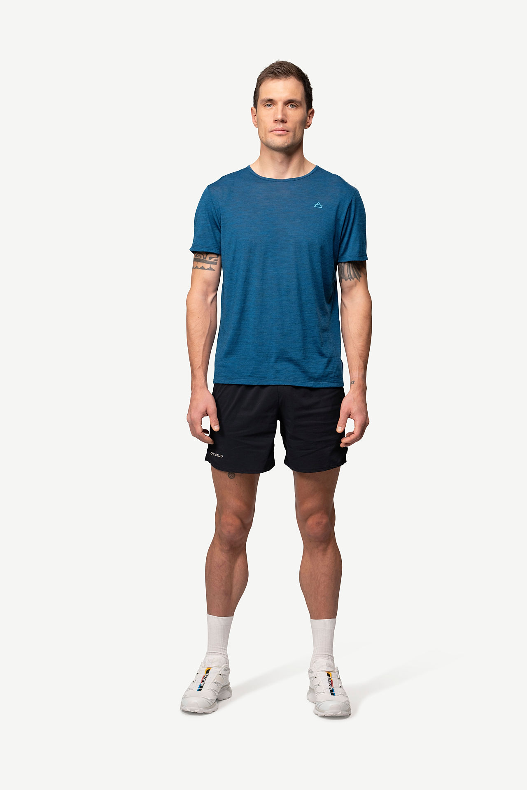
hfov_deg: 19.5
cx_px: 264
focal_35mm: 70
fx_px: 1537
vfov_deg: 28.8
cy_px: 395
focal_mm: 70
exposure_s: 1/80
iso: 500
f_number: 5
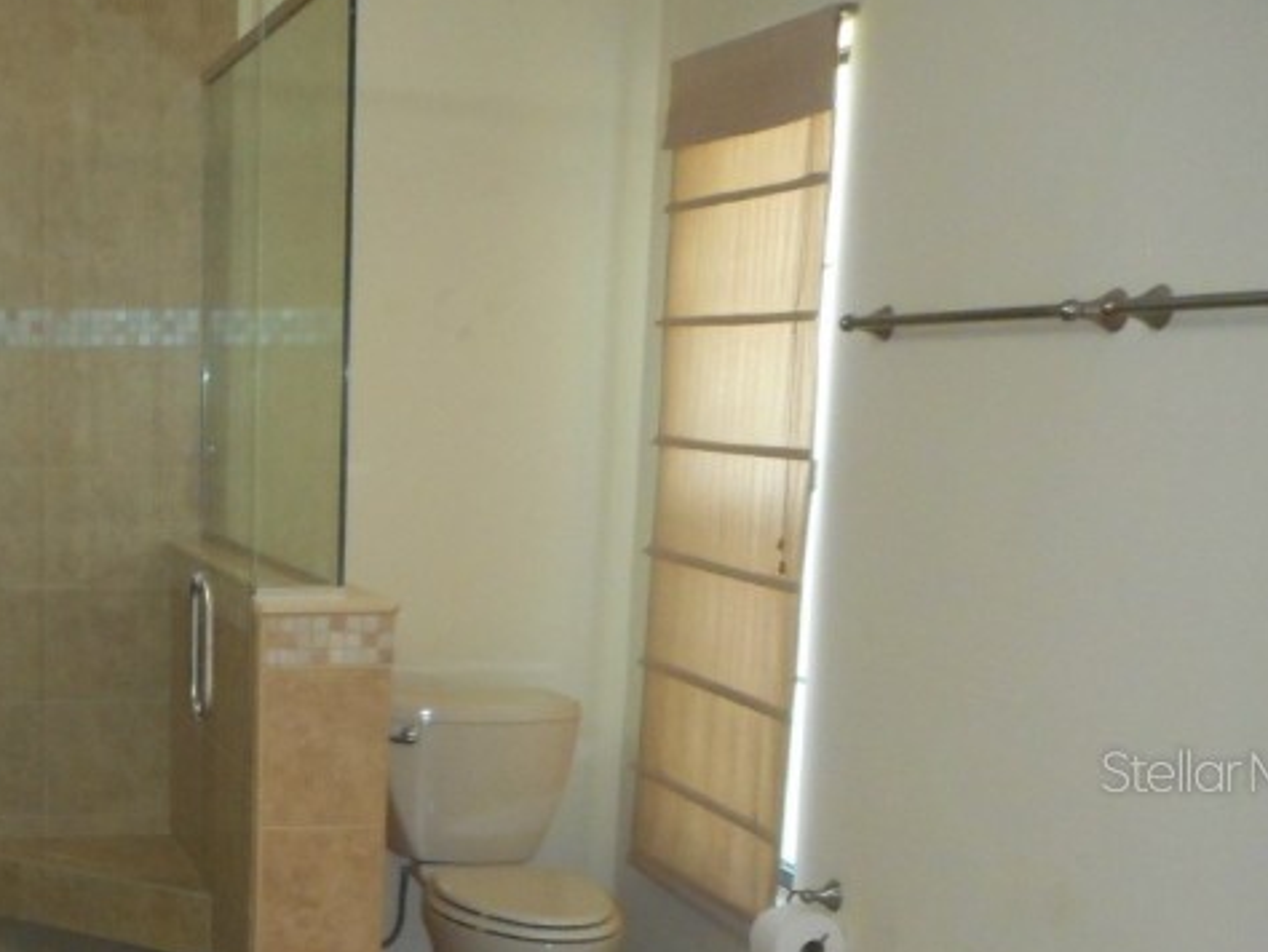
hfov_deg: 32.5
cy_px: 770
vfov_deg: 26.5
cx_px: -16
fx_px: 1979
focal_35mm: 54
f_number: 3.7
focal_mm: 4.5
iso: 360
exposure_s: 1/25
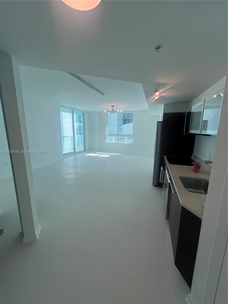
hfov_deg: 89.9
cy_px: 152
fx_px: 114
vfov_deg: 106.2
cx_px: 114
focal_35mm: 13
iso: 32
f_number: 1.8
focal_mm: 1.57
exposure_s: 1/499
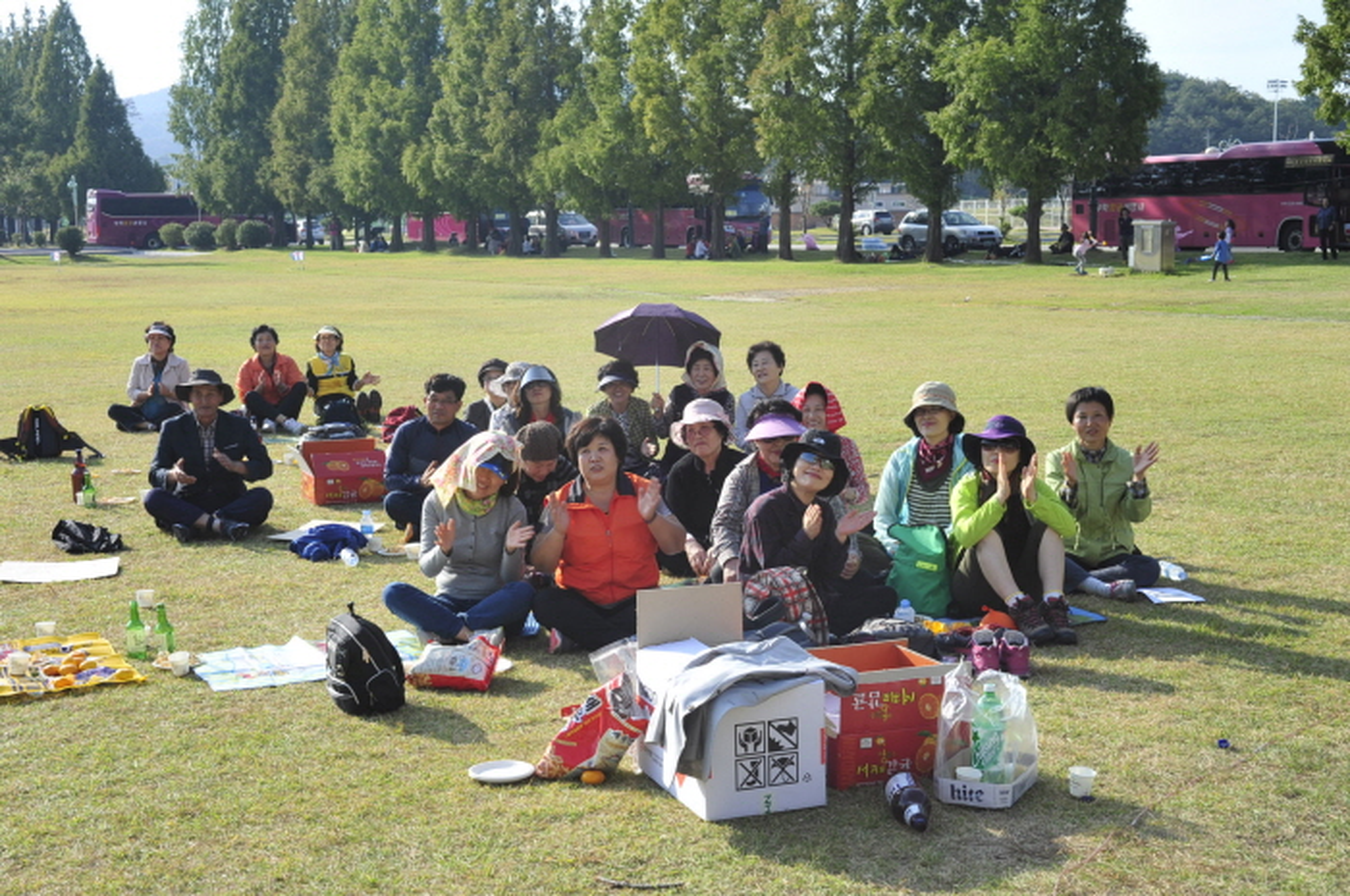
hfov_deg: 38.2
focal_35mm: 52
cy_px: 448
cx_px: 675
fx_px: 1948
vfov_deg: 25.9
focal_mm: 52
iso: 220
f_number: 11
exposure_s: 1/125
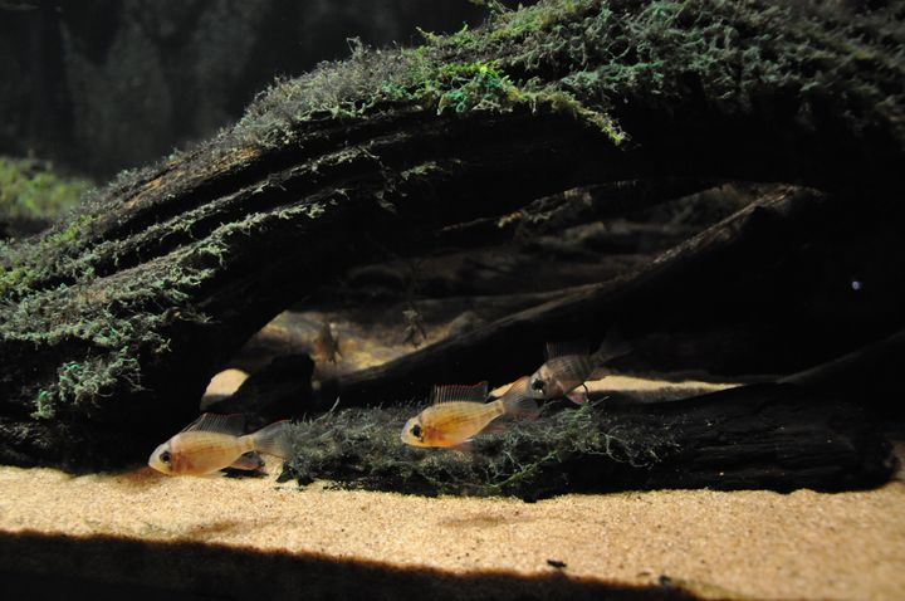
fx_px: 1054
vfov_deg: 31.8
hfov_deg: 46.5
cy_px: 300
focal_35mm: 42
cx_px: 452
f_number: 4
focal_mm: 28
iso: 1600
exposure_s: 1/60
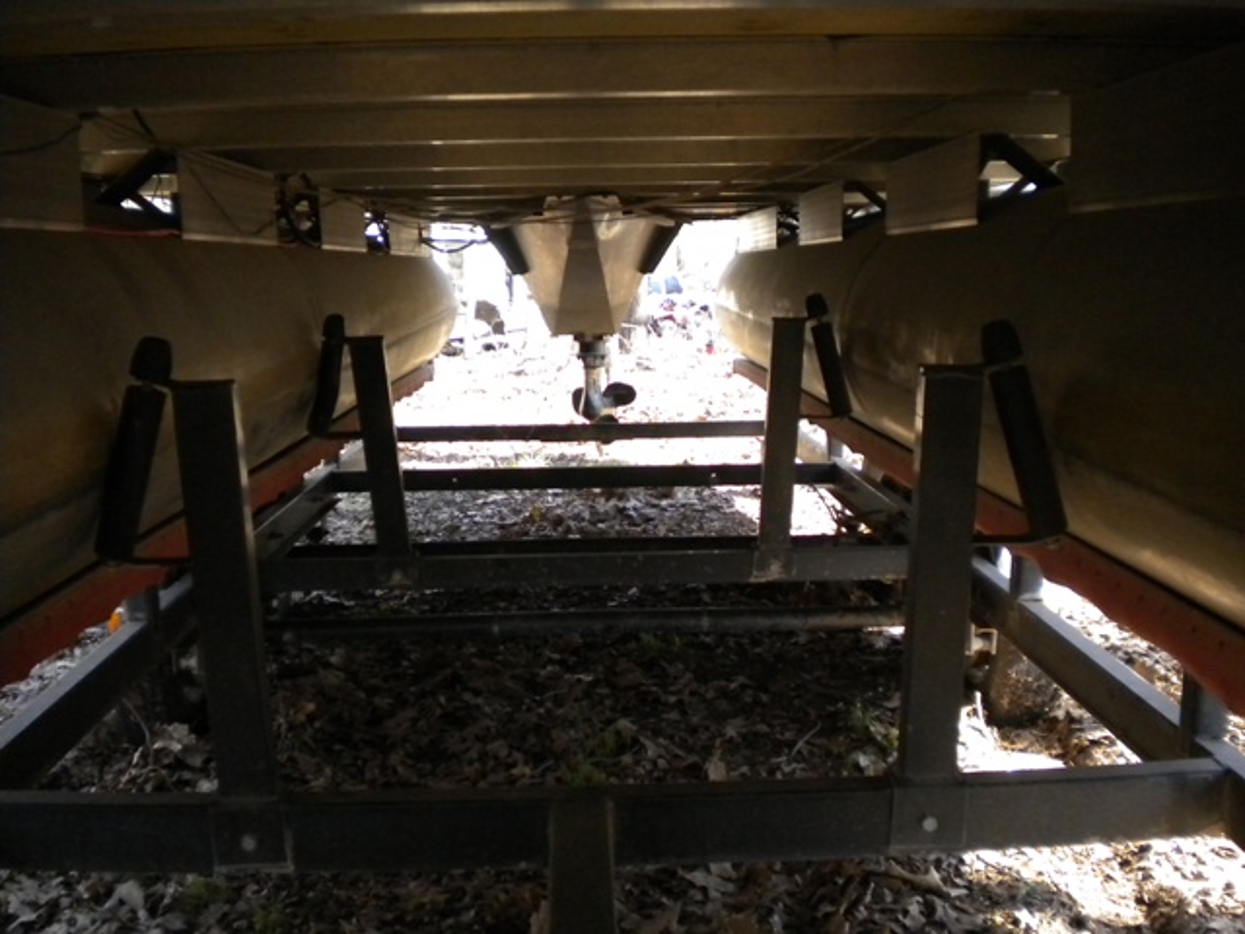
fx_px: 1259
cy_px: 467
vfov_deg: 40.7
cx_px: 622
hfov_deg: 52.6
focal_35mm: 35
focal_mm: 6.3
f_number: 3.1
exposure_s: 1/382
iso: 400
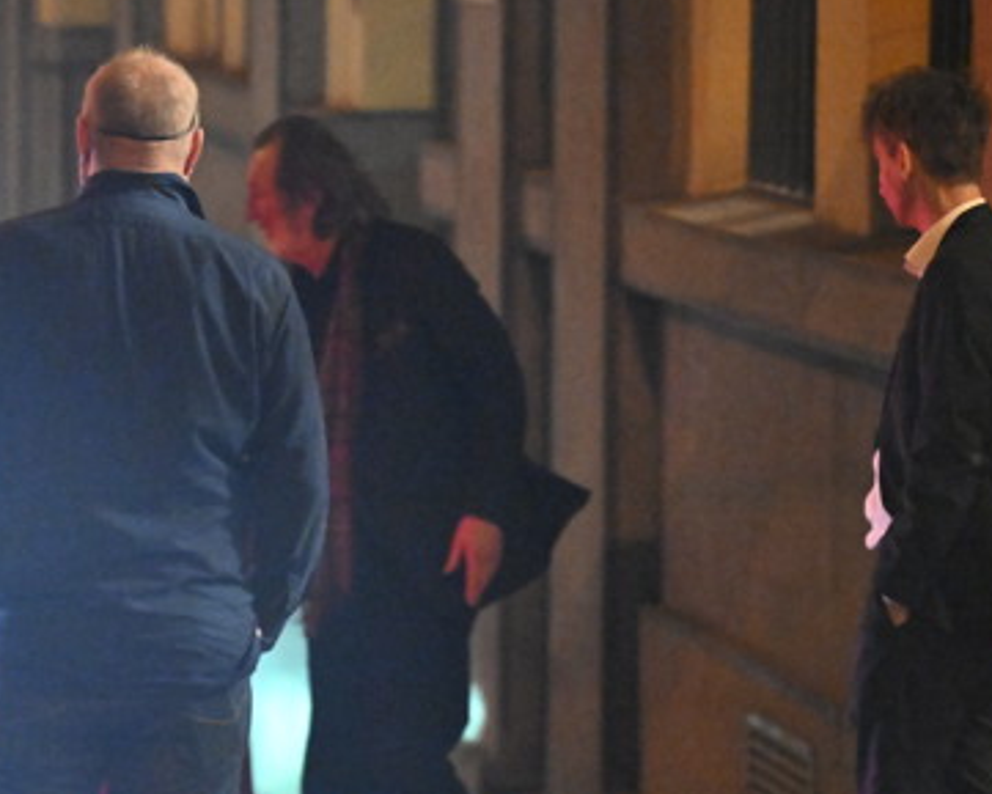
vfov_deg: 7.2
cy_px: 456
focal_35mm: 215
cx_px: 618
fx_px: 6314
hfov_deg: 9.0
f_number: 2.8
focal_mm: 120
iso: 25600
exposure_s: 1/125
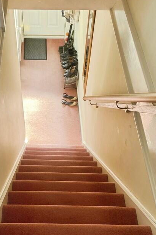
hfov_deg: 29.5
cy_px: 129
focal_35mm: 45
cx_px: 46
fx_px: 293
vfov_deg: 43.6
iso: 125
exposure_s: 1/111
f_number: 1.8
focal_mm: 4.25
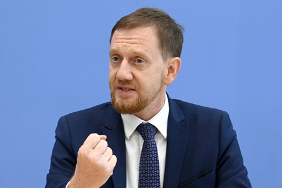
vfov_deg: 12.4
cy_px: 94
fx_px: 861
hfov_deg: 18.6
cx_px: 141
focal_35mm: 110
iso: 5000
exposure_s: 1/640
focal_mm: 110
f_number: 5.6
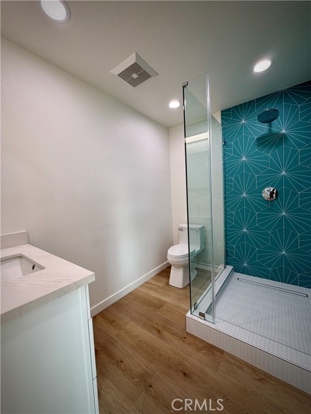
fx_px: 168
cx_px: 156
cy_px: 207
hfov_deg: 85.7
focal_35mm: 14
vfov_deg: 102.1
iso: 80
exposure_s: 1/120
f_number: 2.2
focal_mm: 2.22
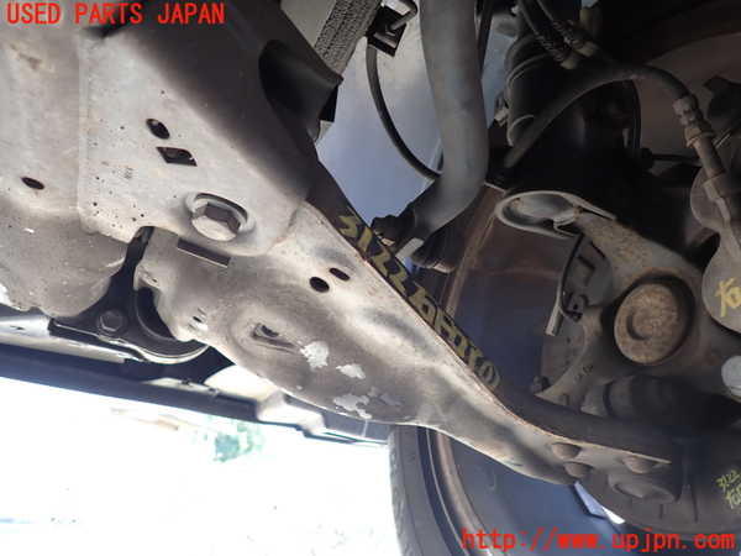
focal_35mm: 25
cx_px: 370
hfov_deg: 69.4
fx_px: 535
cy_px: 278
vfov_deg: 54.9
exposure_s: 1/60
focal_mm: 4.5
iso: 125
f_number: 2
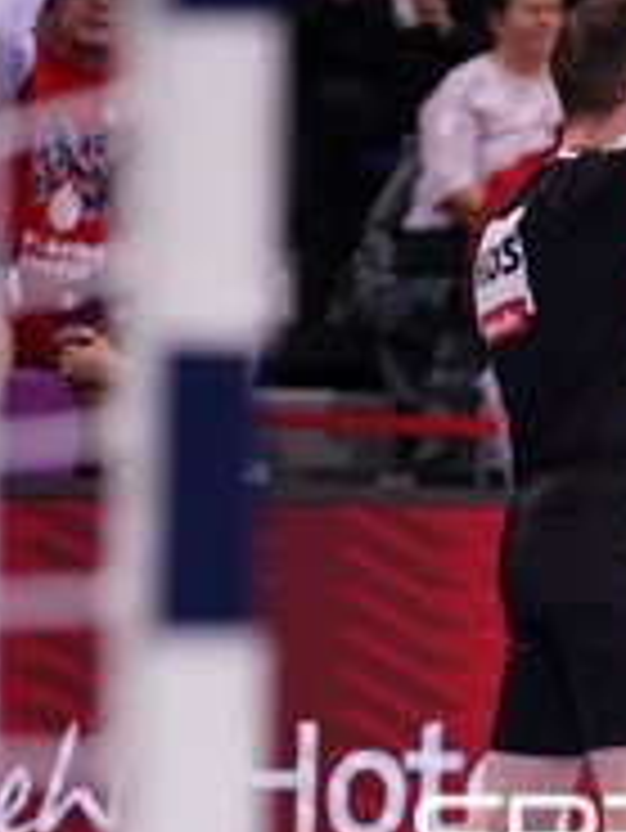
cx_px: 865
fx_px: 10115
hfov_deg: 3.5
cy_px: 872
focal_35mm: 420
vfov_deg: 4.7
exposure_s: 1/1600
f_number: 1.8
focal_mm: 135
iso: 1250
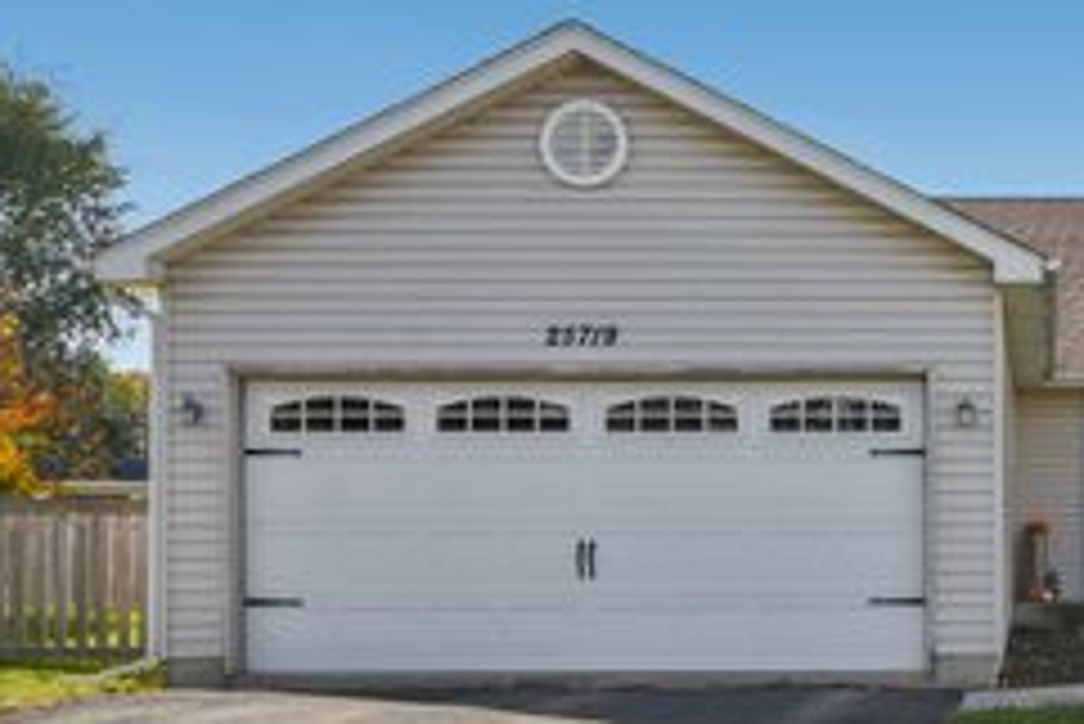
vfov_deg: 24.2
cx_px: 1075
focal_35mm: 56
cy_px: 416
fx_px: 1687
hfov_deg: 32.8
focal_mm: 18
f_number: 8
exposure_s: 1/800
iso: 400
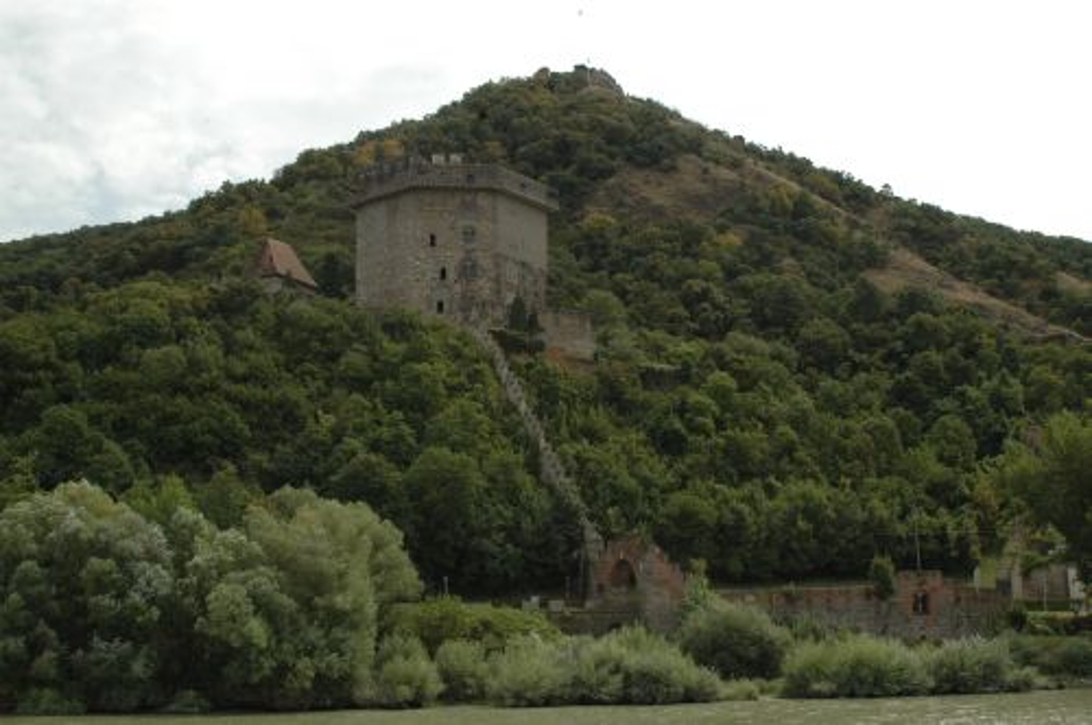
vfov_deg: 31.8
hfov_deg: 46.5
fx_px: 1272
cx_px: 546
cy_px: 362
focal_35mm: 42
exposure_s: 1/250
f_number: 13
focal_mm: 28
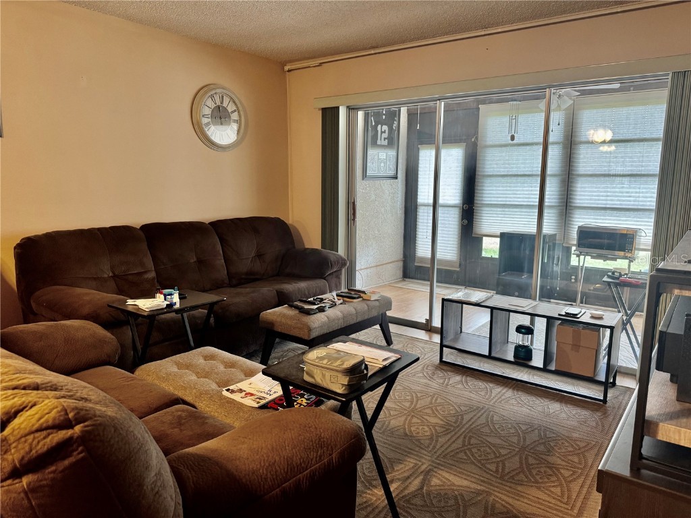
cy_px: 259
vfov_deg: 56.8
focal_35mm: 24
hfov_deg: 71.6
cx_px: 346
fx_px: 479
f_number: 1.78
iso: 250
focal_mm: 6.76
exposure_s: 1/60
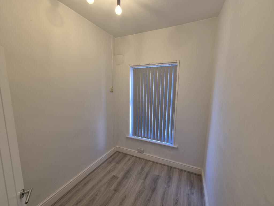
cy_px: 103
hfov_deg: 106.2
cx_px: 137
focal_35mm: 13
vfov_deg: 89.9
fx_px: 103
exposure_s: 1/50
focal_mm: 2.2
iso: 100
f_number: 2.2
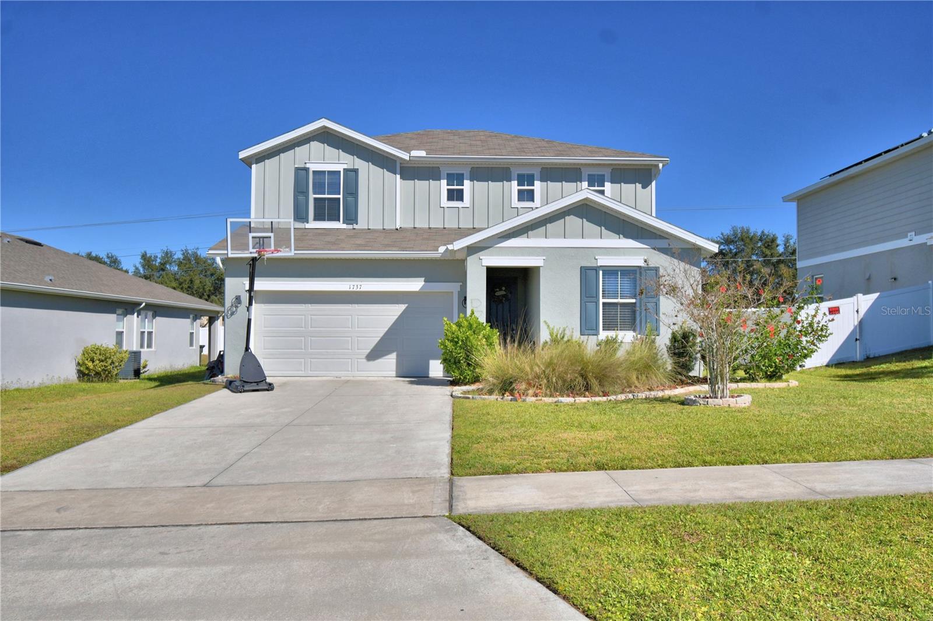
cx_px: 466
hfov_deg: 61.9
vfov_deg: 43.6
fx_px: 777
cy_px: 310
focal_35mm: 30
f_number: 5.6
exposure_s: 1/1600
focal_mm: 20
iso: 100
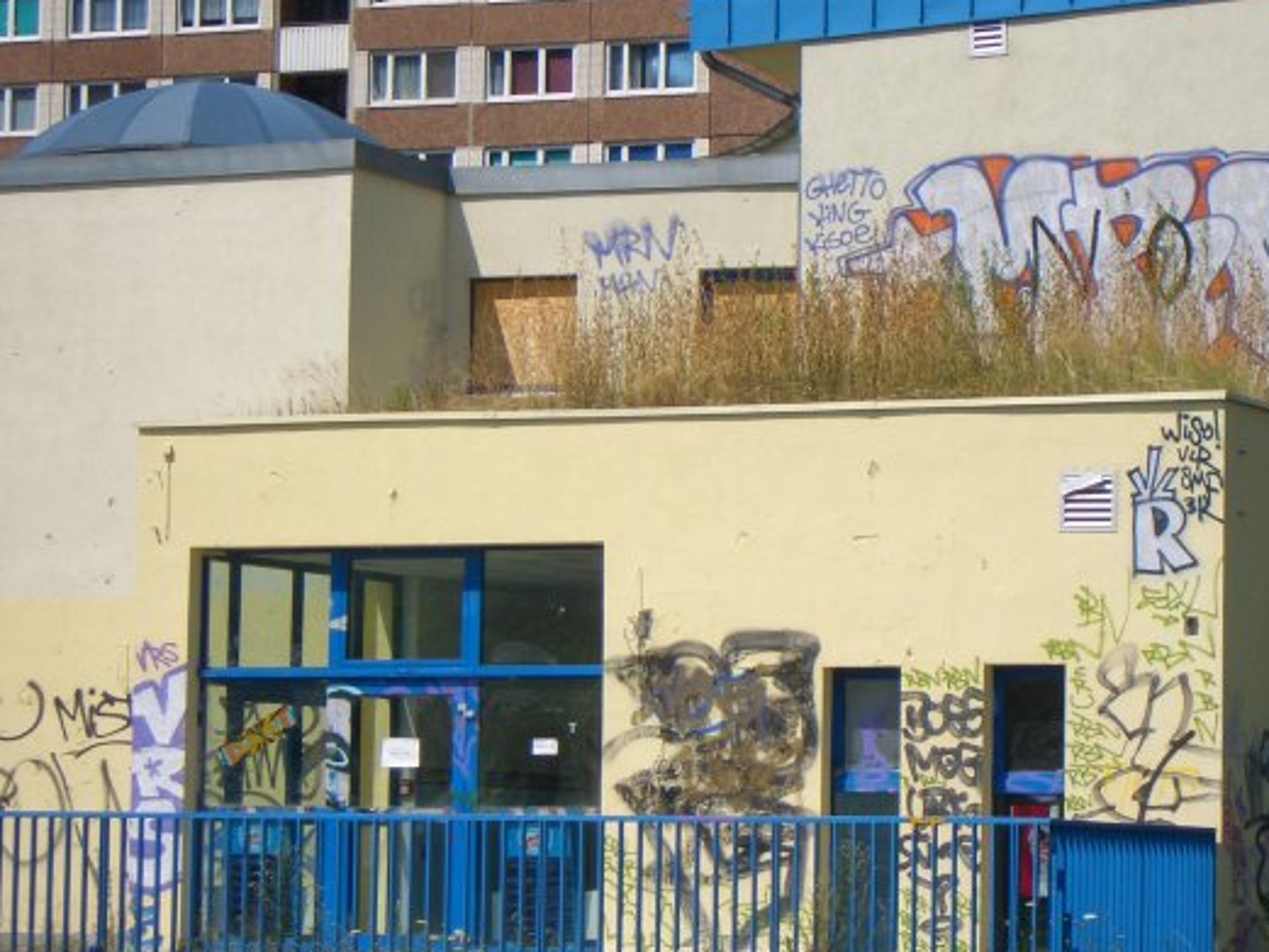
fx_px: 5170
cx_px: 775
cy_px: 471
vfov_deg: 10.5
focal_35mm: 141
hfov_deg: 14.0
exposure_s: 1/250
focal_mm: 17.4
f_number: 7.7
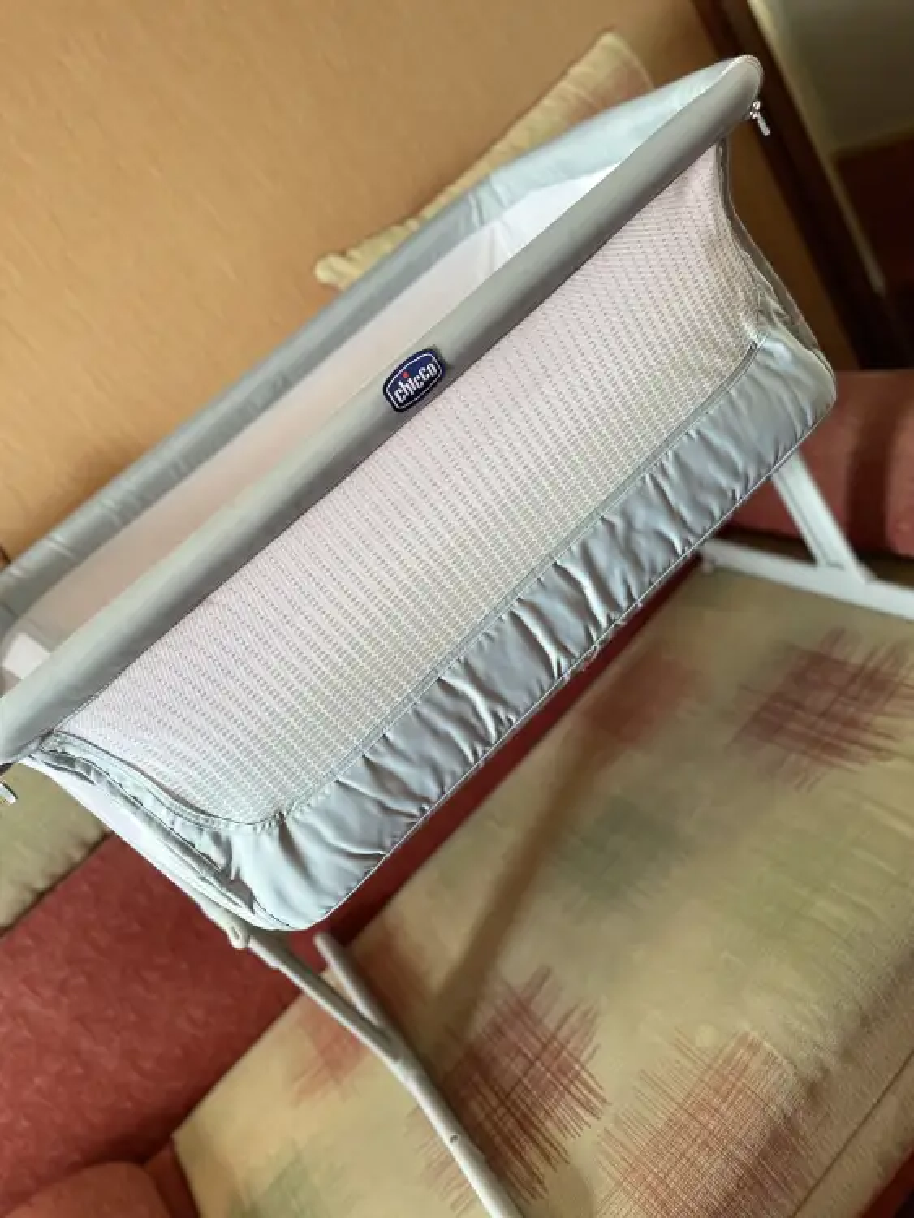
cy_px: 609
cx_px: 457
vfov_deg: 67.3
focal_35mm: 26
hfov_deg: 53.1
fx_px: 915
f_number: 1.6
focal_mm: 4.2
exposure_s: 1/74
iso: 125
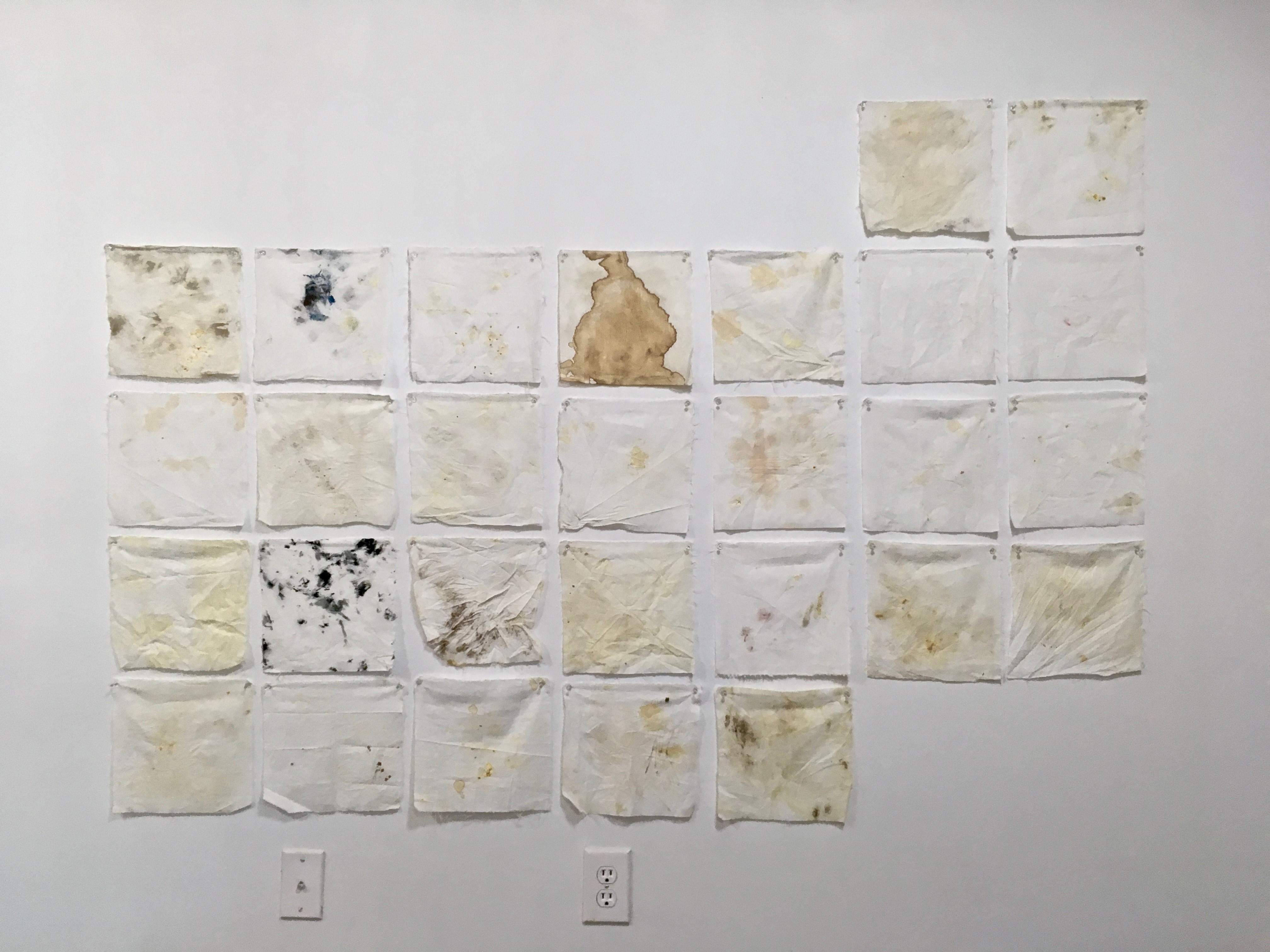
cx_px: 635
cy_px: 476
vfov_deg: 48.2
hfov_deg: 61.7
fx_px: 1064
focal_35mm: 29
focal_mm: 4.15
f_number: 2.2
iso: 50
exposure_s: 1/30
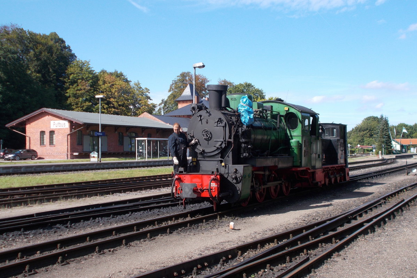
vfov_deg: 29.2
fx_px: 533
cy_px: 150
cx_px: 209
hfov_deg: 42.7
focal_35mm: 46
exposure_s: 1/400
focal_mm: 7.9
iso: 80
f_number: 4.2
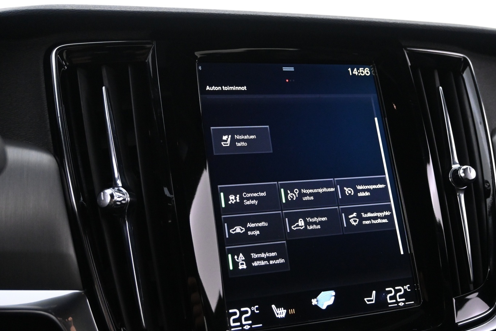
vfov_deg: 35.3
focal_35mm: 38
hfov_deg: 51.1
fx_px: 518
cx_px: 266
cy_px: 194
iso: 3200
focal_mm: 21
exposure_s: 1/30
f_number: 4
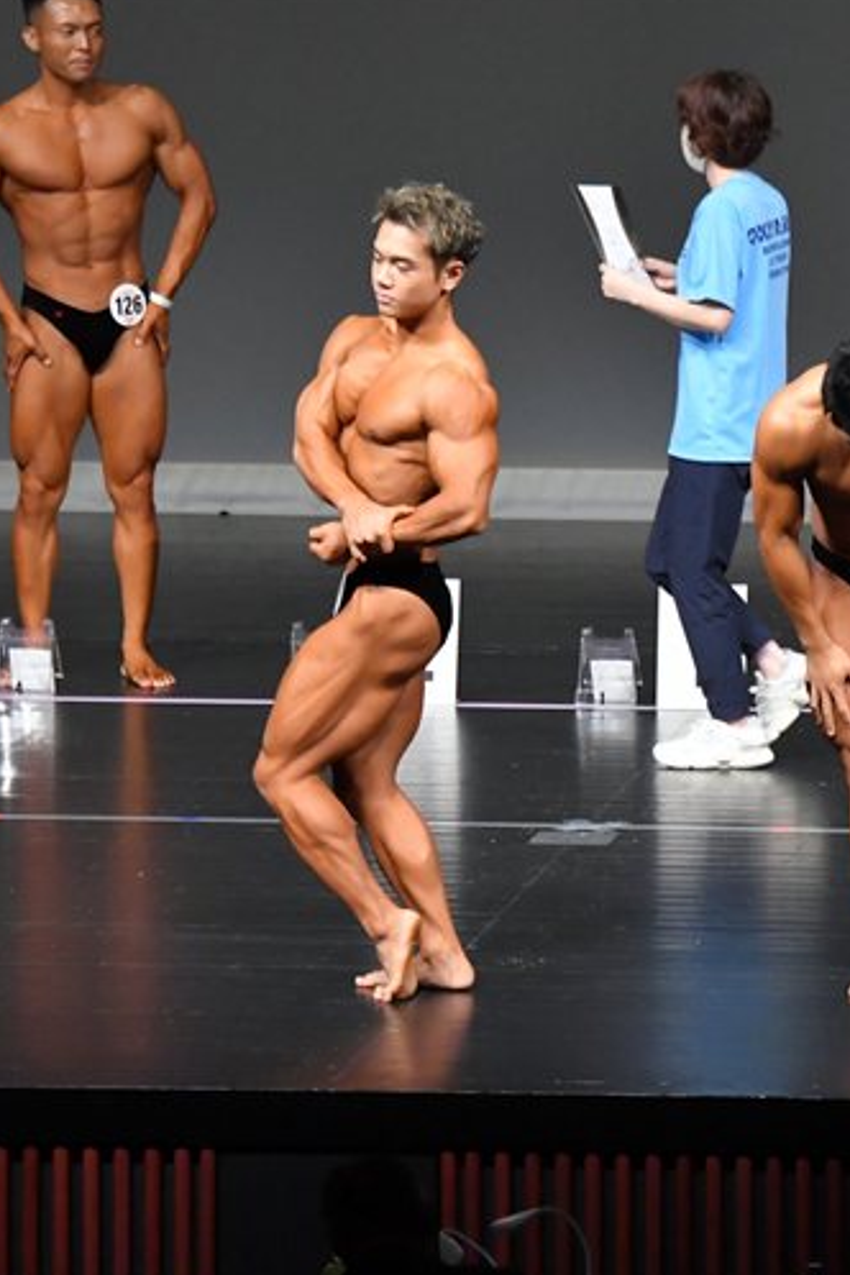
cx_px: 920
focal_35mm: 350
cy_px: 643
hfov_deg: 3.9
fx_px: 12395
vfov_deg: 5.9
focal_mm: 150
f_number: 5.6
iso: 5000
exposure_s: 1/400
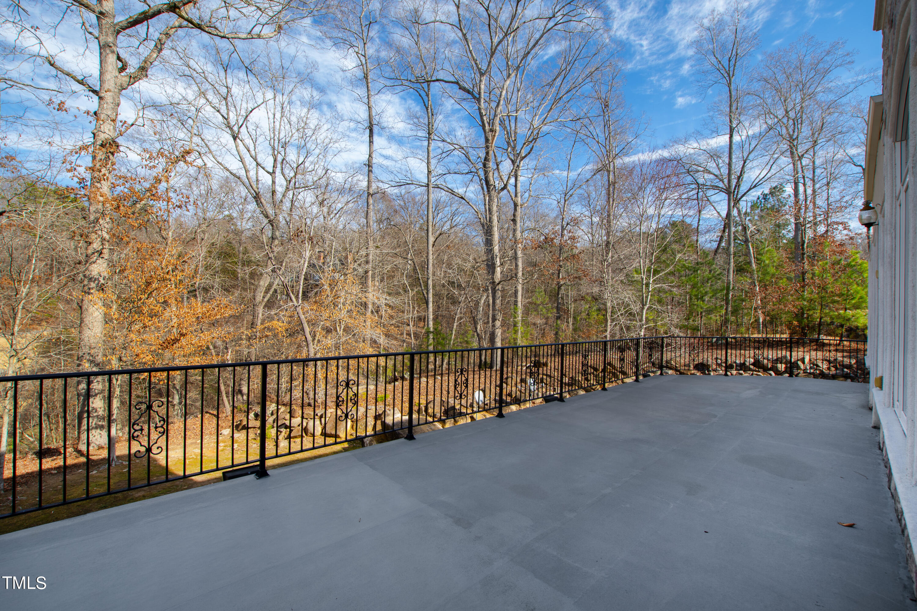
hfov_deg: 100.4
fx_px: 382
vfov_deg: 77.3
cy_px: 306
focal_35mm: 15
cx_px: 458
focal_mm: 10
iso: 100
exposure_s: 1/60
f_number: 8
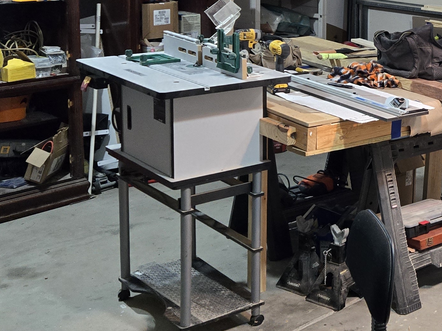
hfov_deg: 26.9
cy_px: 37
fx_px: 843
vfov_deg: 21.8
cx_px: 488
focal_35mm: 66
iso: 640
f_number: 1.8
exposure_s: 1/120
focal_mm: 5.4
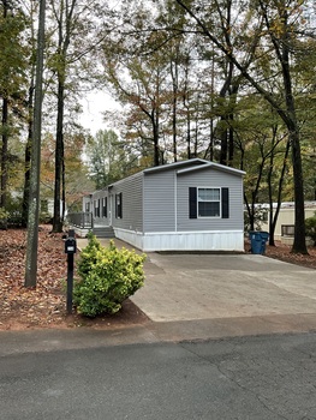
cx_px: 158
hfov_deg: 48.3
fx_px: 353
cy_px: 210
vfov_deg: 61.6
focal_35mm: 29
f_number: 1.8
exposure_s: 1/120
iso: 50
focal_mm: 3
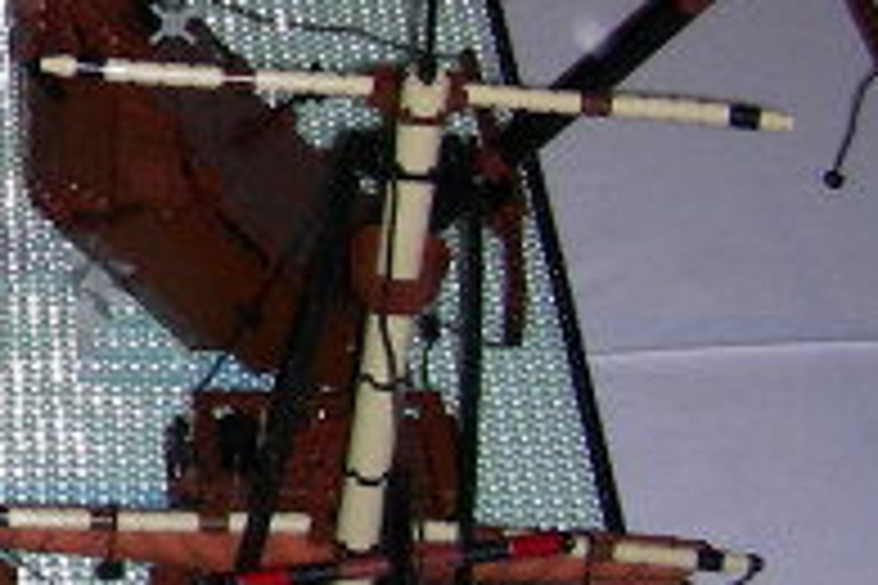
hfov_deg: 11.5
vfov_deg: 8.4
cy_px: -68
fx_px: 3951
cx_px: -860
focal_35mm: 162
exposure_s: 1/60.1
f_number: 3.5
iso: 50
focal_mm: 6.3
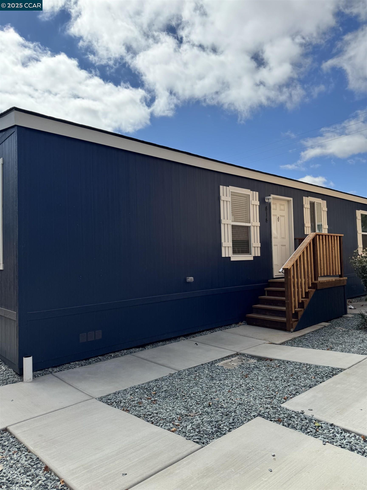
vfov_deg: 71.6
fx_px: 339
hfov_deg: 56.8
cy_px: 245
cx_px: 184
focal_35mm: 24
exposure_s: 1/5348
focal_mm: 6.76
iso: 80
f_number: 1.78
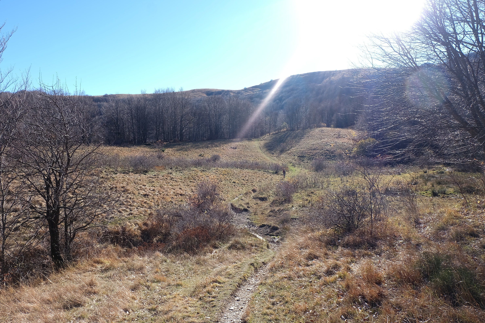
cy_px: 162
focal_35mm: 24
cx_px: 242
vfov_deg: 53.1
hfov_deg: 73.7
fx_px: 323
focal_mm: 16
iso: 100
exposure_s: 1/100
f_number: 8
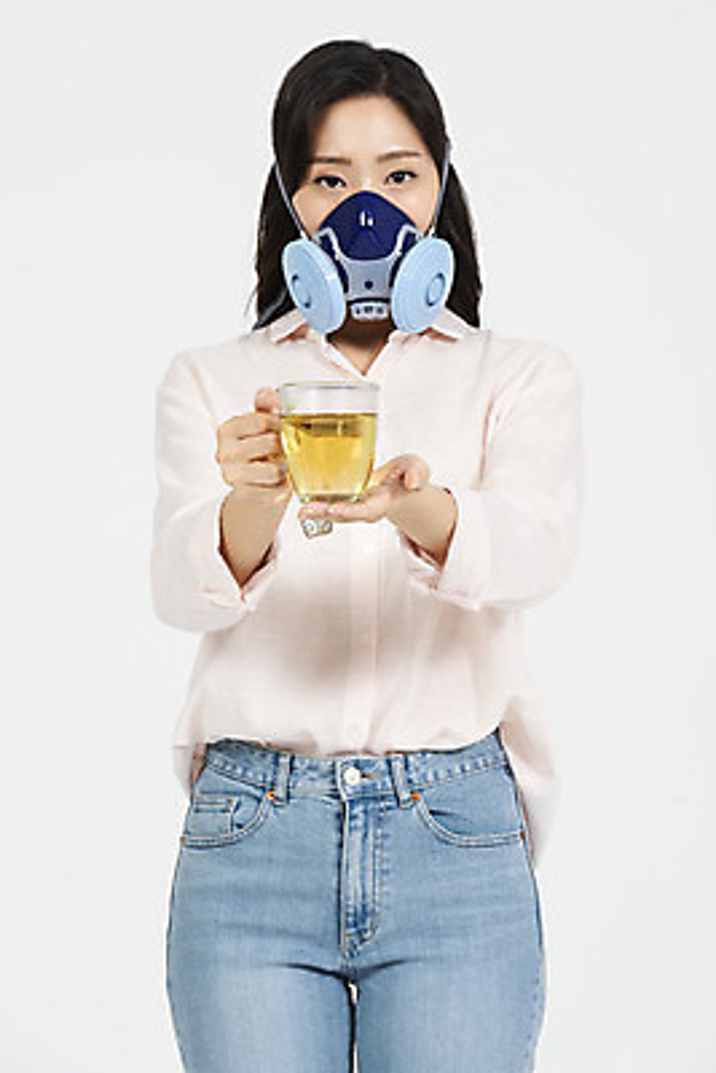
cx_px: 358
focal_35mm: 200
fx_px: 5961
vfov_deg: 10.3
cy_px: 536
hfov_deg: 6.9
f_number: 13
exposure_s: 1/125
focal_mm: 200
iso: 100
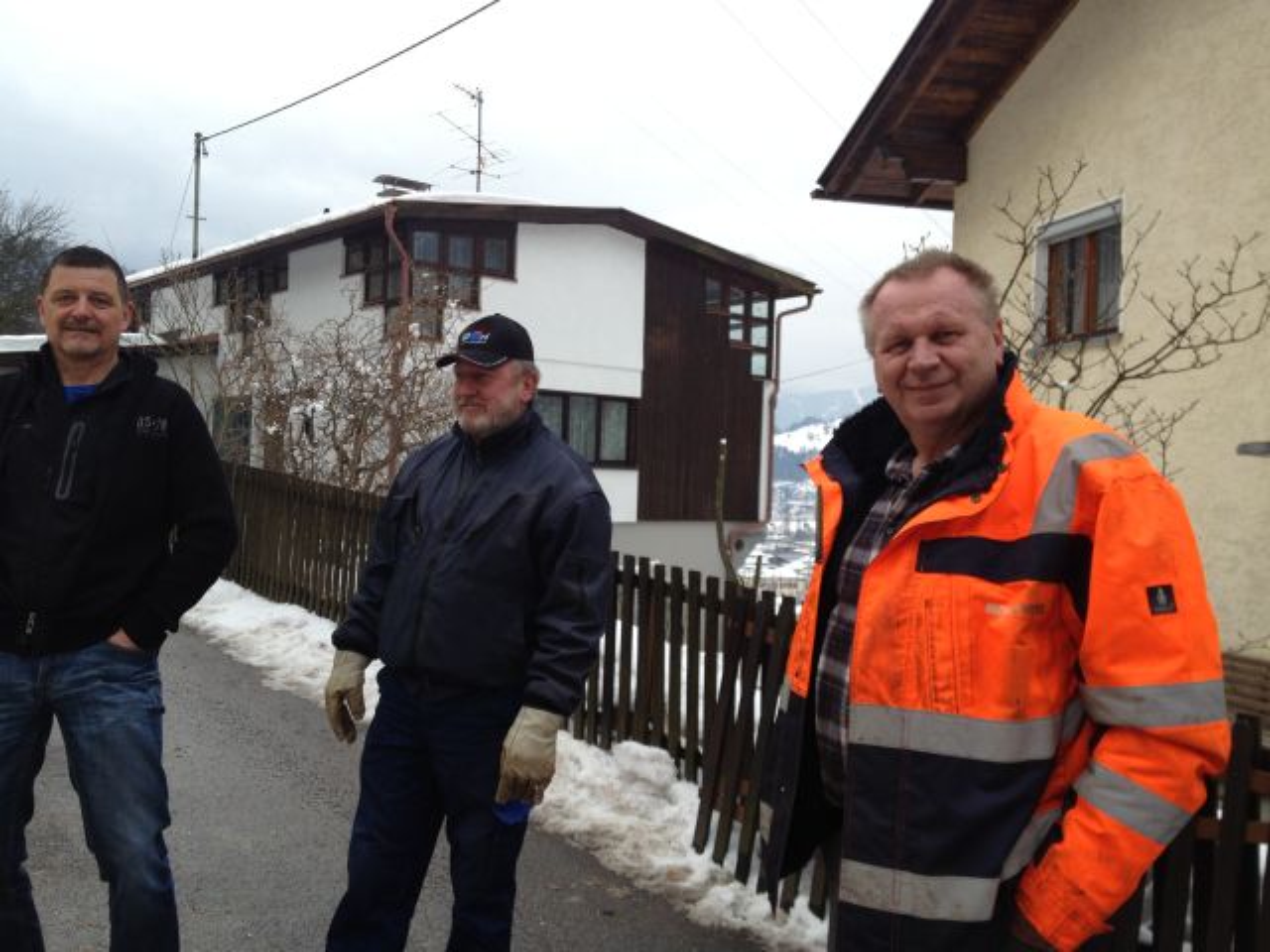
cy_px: 476
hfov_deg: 52.6
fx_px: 1284
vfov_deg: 40.7
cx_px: 635
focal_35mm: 35
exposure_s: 1/627
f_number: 2.4
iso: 64
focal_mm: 4.28
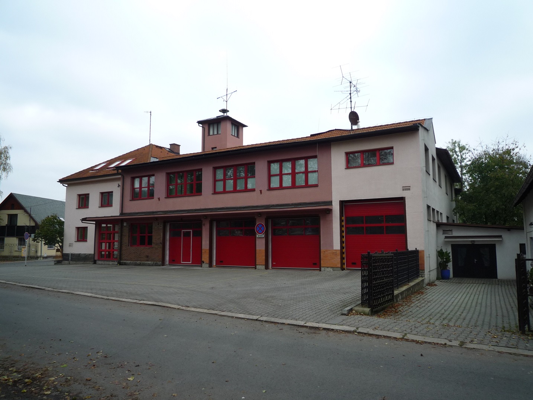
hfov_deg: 69.4
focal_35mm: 25
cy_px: 200
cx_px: 266
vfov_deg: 54.9
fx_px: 385
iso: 100
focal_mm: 4.4
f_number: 2.8
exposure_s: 1/320
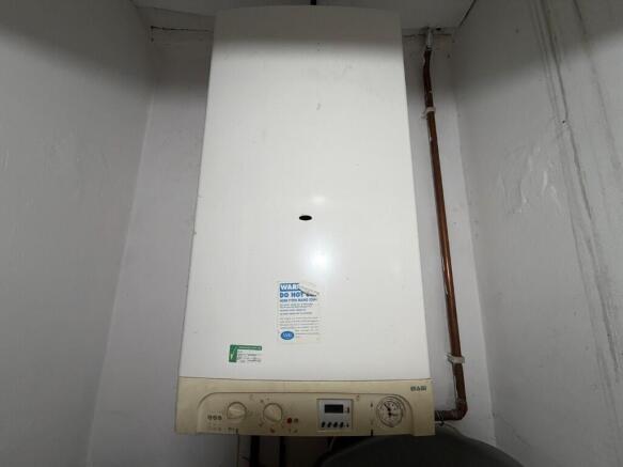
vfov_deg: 85.7
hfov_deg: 102.1
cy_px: 234
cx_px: 312
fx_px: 252
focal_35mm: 14
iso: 250
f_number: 2.2
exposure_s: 1/120
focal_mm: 2.22
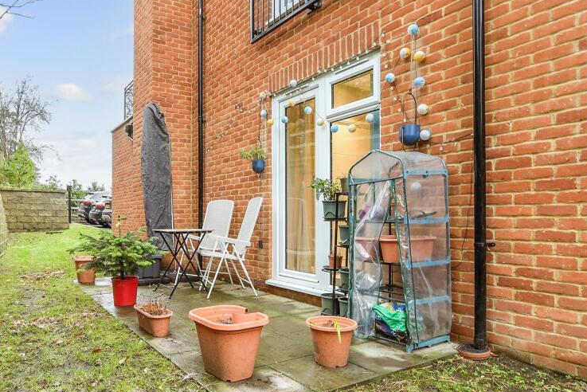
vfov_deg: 51.2
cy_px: 216
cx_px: 241
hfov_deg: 70.9
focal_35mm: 25
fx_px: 408
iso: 160
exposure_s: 1/2
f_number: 8
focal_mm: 12
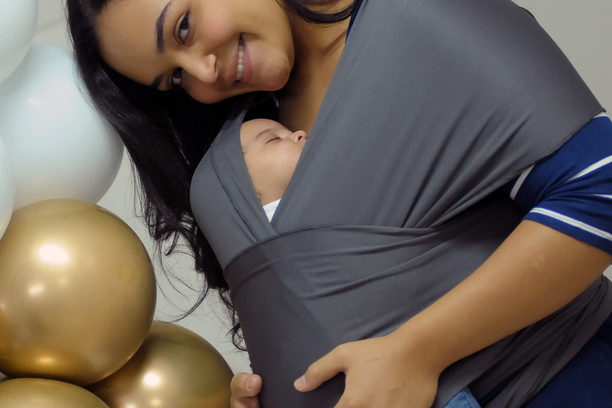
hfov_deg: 11.9
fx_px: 2924
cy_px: 183
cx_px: 198
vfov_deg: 8.0
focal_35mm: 172
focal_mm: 80
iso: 1000
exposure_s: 1/100
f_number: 2.8
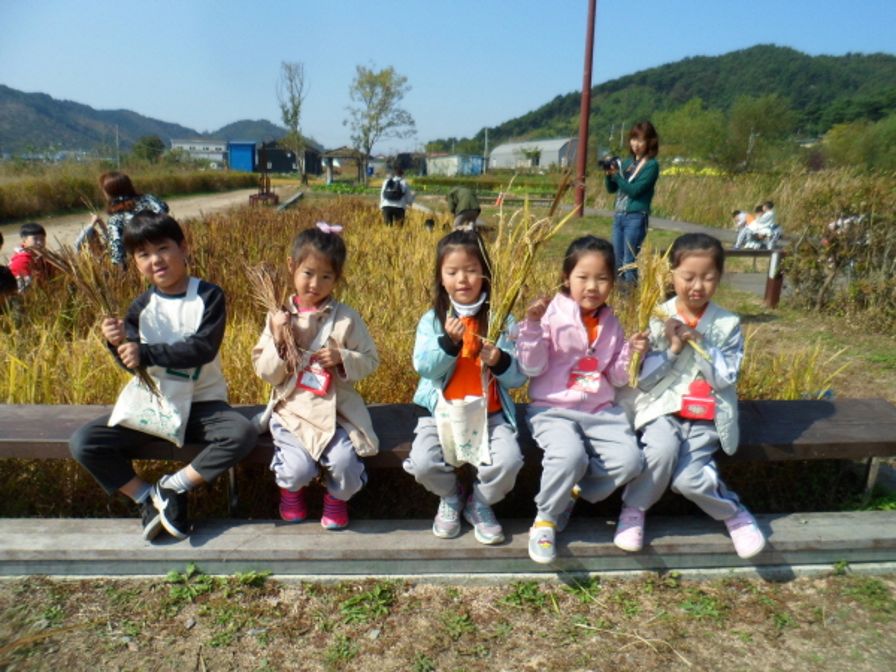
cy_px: 336
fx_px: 673
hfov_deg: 67.3
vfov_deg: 53.1
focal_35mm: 26
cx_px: 448
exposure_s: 1/750
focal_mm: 4.9
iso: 80
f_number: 3.3
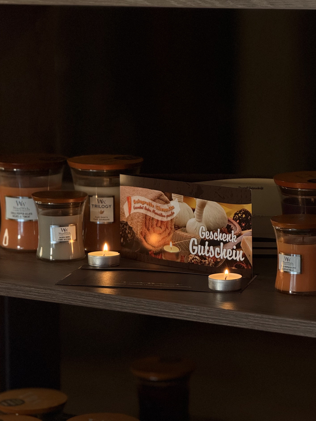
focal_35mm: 120
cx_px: 158
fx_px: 1460
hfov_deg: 12.3
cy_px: 210
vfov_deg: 16.4
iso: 400
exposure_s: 1/100
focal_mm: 15.66
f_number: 2.8
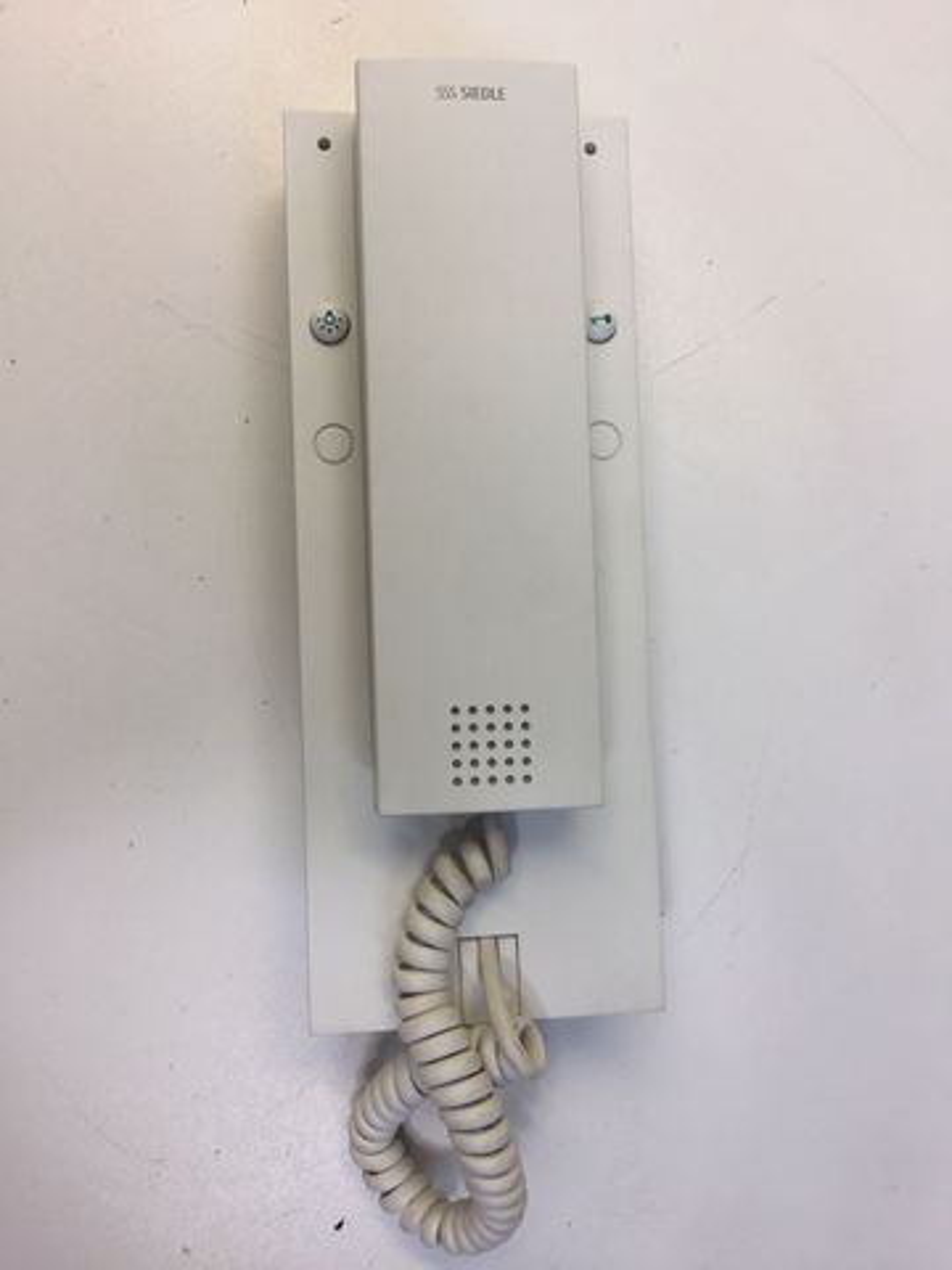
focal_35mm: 29
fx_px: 1063
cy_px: 635
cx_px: 476
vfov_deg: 61.7
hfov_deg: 48.2
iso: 32
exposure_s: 1/117
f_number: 2.2
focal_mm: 4.15
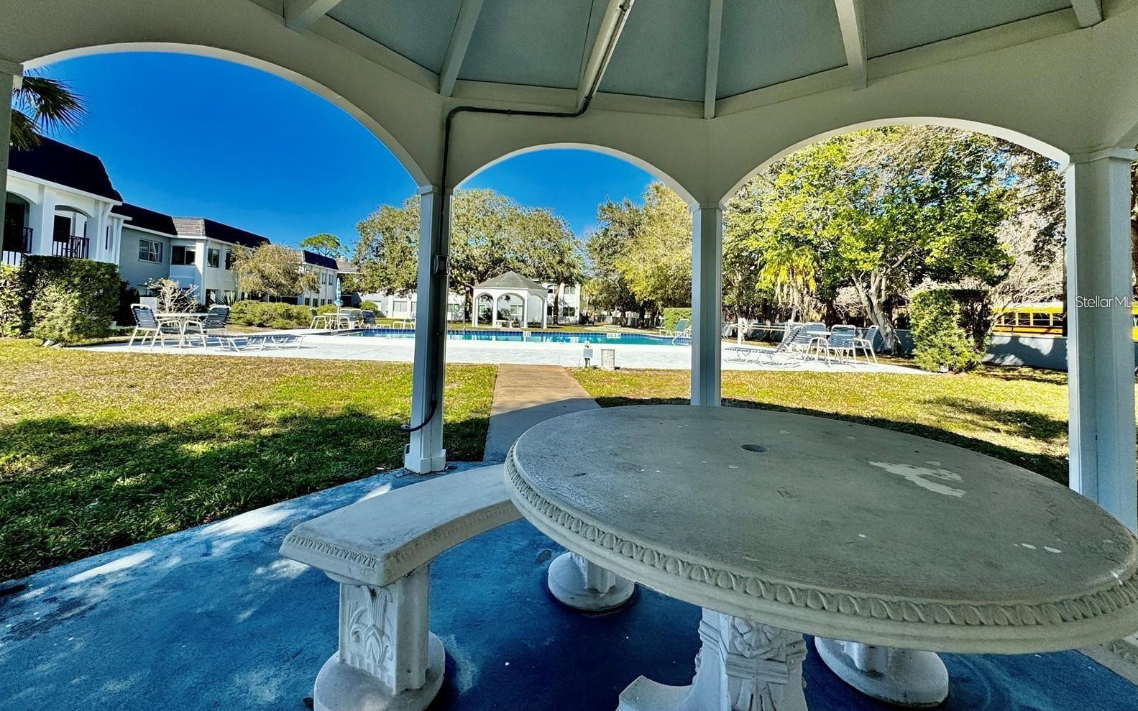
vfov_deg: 74.3
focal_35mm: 15
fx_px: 465
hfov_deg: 101.5
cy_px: 301
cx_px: 568
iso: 50
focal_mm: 2.22
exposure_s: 1/1567
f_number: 2.2
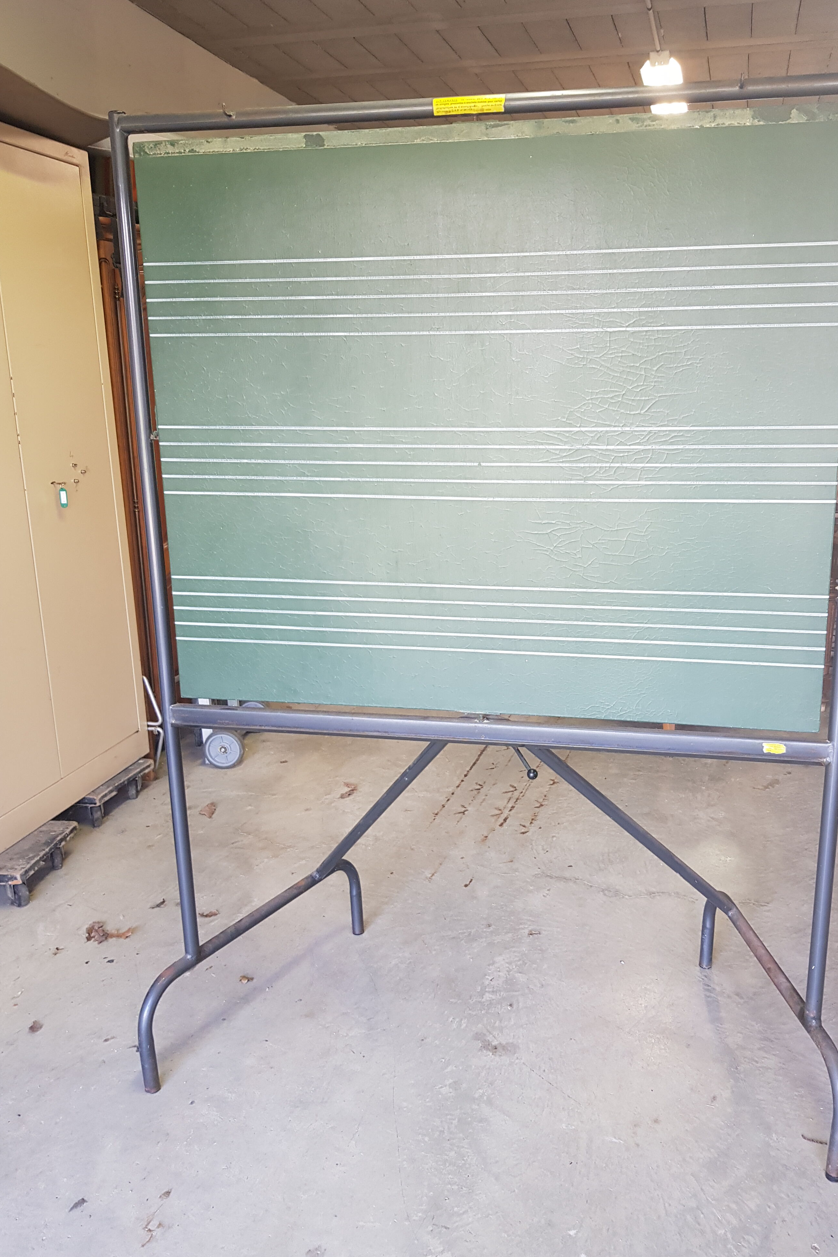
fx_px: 978
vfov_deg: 65.5
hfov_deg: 46.2
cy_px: 635
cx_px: 485
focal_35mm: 28
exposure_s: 1/50
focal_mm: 4.3
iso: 100
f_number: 1.7
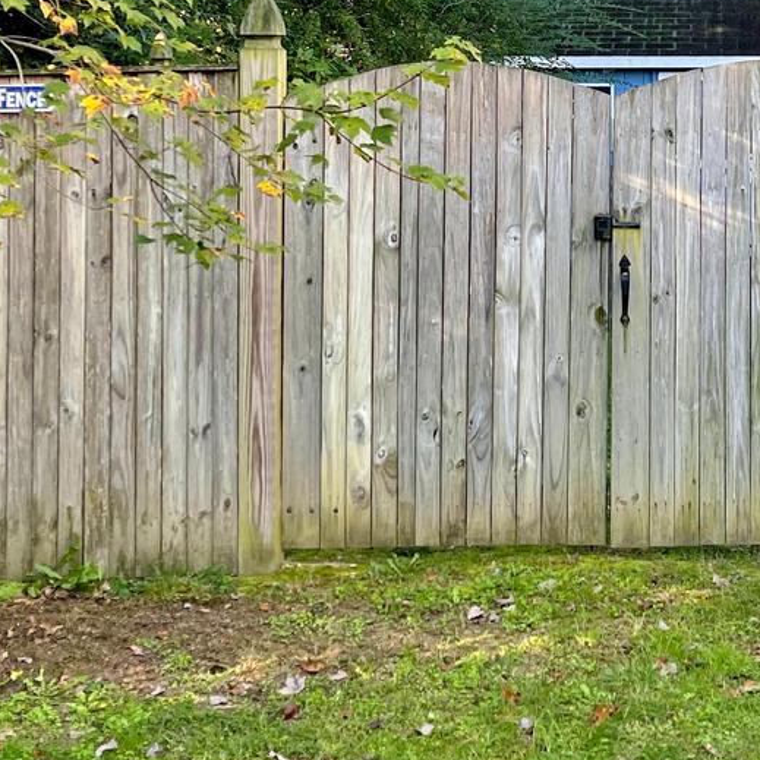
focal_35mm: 68
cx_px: 666
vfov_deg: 24.7
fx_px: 1689
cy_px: 95
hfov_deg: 24.7
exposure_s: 1/314
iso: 32
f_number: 1.6
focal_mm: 5.1
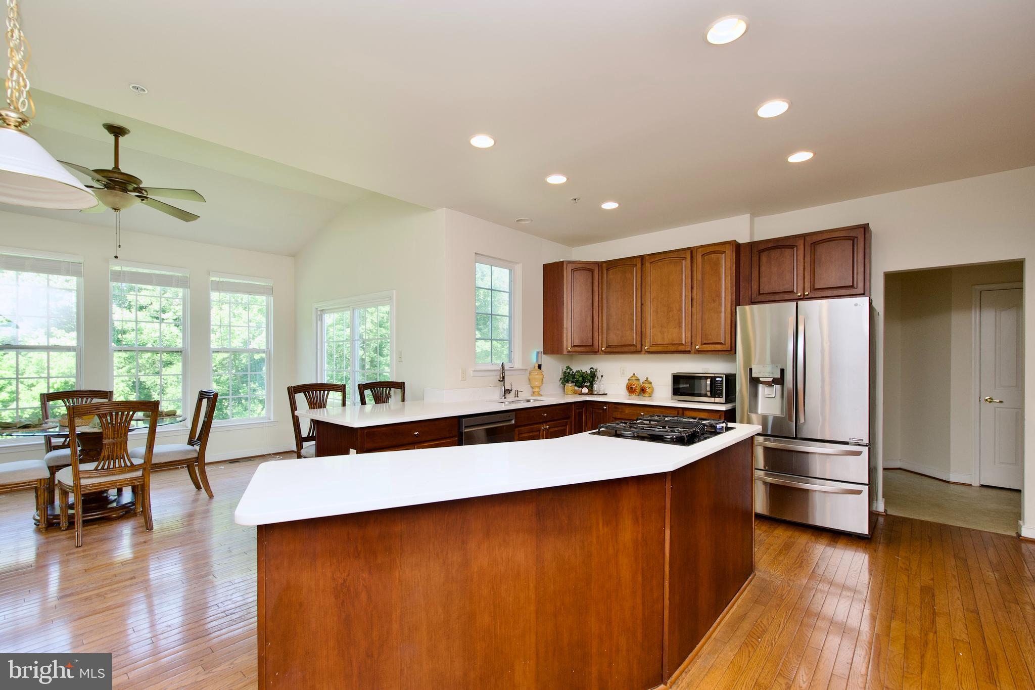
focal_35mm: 15
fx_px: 431
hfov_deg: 100.4
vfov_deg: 77.3
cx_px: 518
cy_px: 345
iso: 320
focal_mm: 10
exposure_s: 1/40
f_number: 7.1
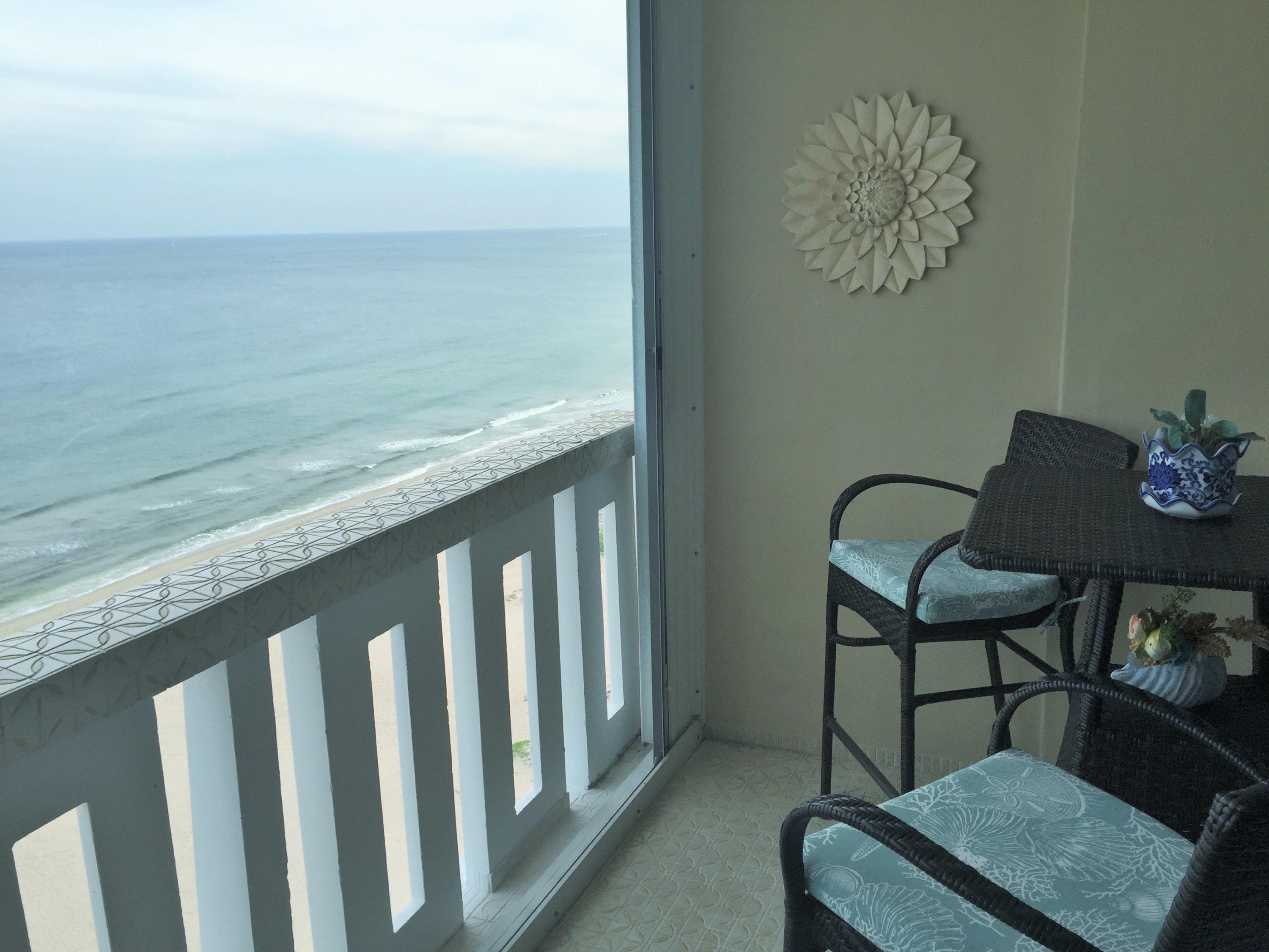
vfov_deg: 48.2
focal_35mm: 29
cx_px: 634
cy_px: 476
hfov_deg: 61.7
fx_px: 1063
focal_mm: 4.15
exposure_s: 1/1464
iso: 32
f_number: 2.2
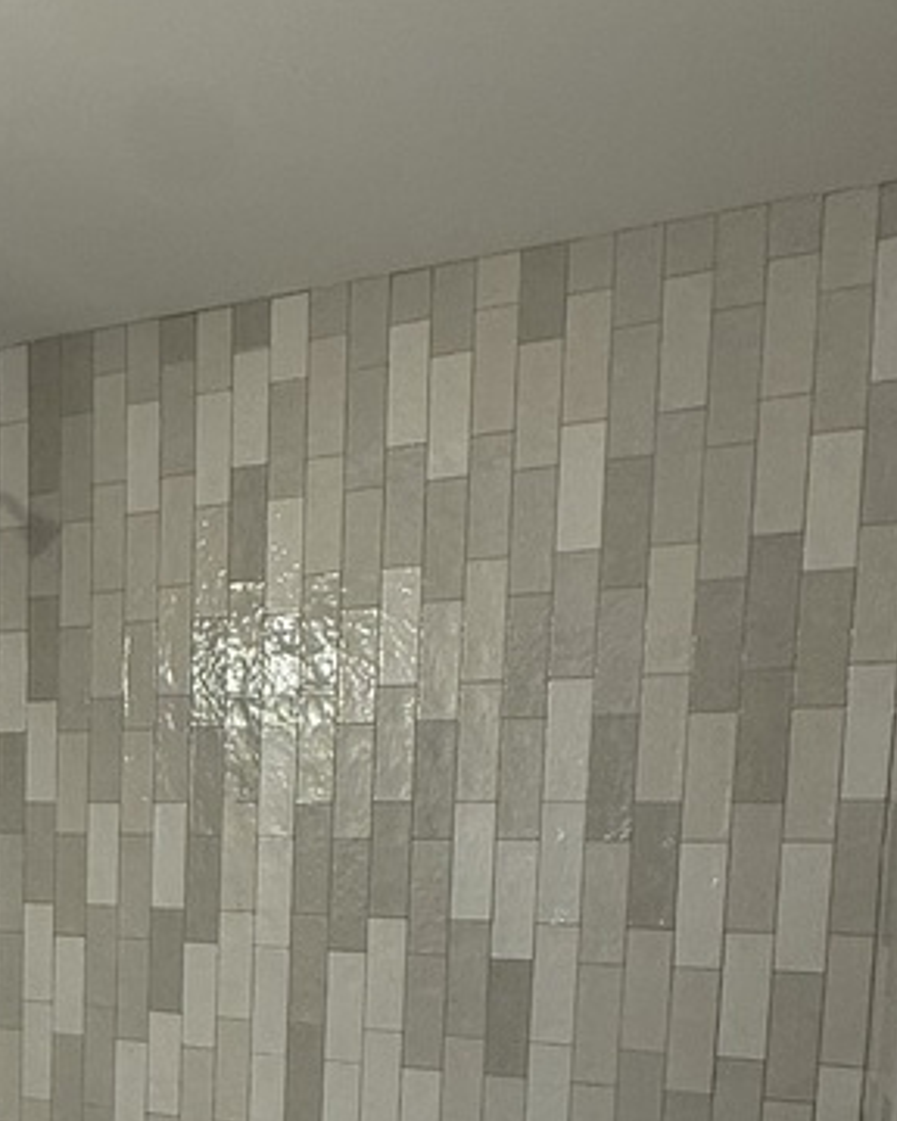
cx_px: -174
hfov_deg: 30.9
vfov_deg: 42.2
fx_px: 1361
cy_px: 940
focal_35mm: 41
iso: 64
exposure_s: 1/120
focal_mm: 2.22
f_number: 2.2
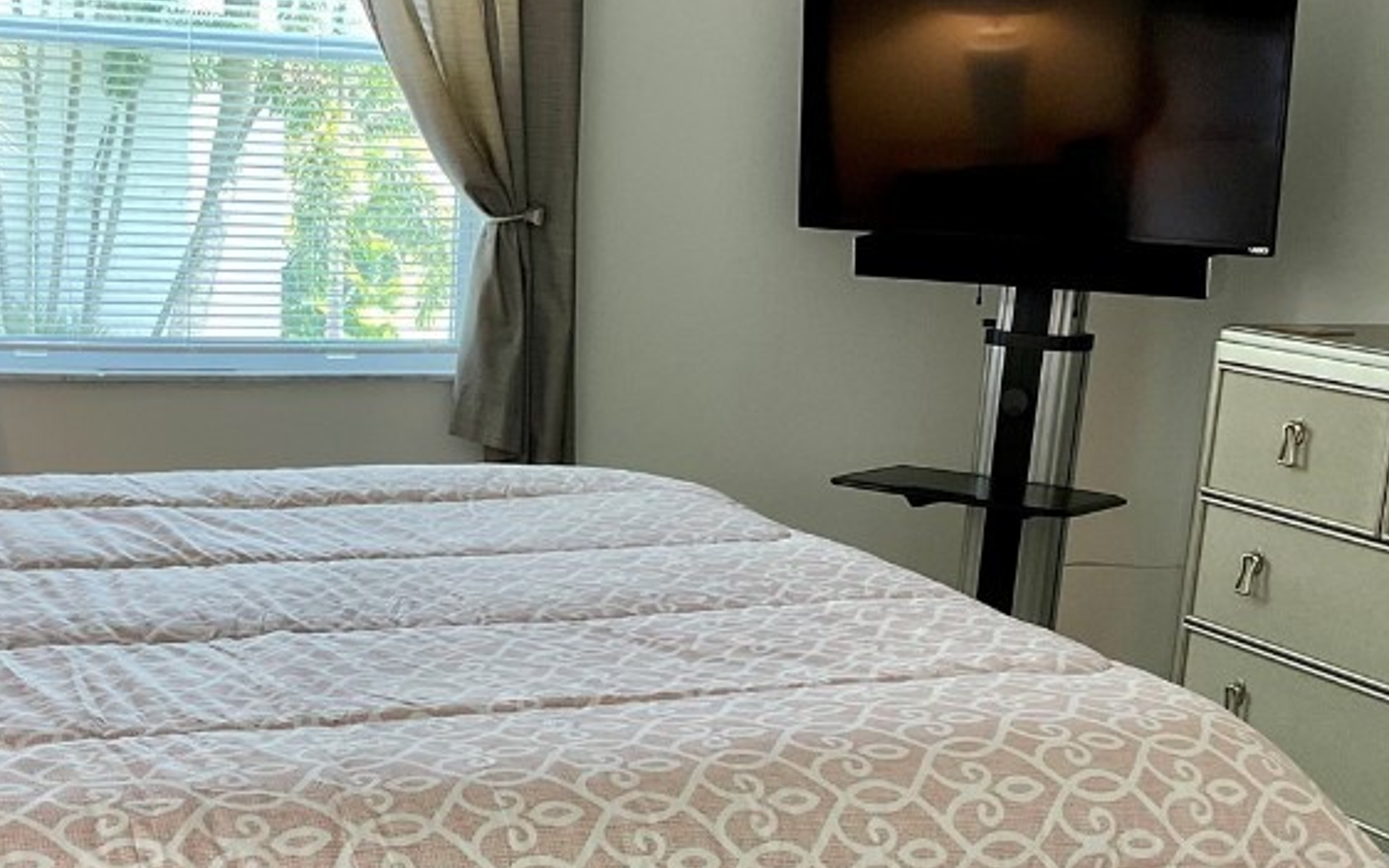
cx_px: 502
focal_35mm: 56
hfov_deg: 36.0
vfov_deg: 22.9
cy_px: 650
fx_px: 2119
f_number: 1.8
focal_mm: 3
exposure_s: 1/60
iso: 50
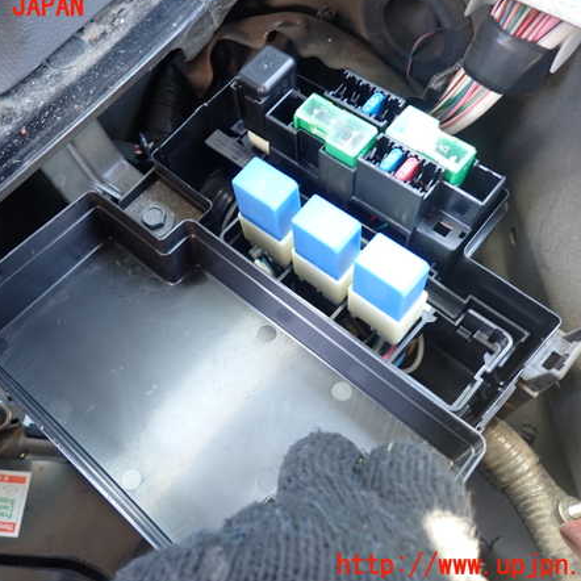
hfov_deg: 53.7
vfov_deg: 54.0
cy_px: 287
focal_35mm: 30
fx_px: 570
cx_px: 239
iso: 200
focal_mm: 4.5
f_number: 2
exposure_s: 1/30
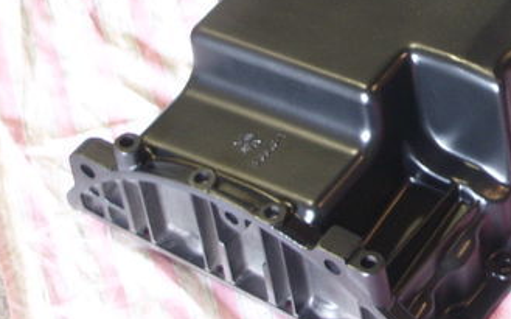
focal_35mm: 192
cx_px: 472
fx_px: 2672
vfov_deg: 6.8
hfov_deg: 10.9
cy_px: 16
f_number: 4.6
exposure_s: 1
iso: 100
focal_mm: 15.53
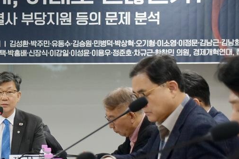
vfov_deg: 9.9
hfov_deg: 14.7
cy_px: 113
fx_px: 916
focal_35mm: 138
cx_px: 14
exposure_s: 1/125
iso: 640
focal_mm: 45
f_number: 4.8
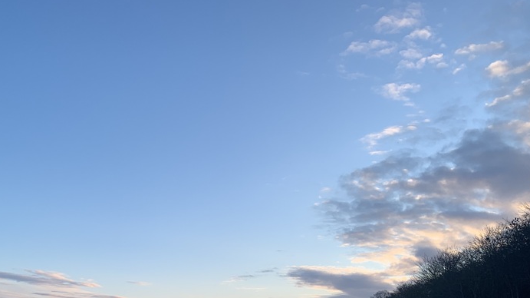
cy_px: 292
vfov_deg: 26.9
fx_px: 590
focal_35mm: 42
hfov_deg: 47.6
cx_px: 179
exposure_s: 1/835
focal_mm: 4.25
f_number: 1.8
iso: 25
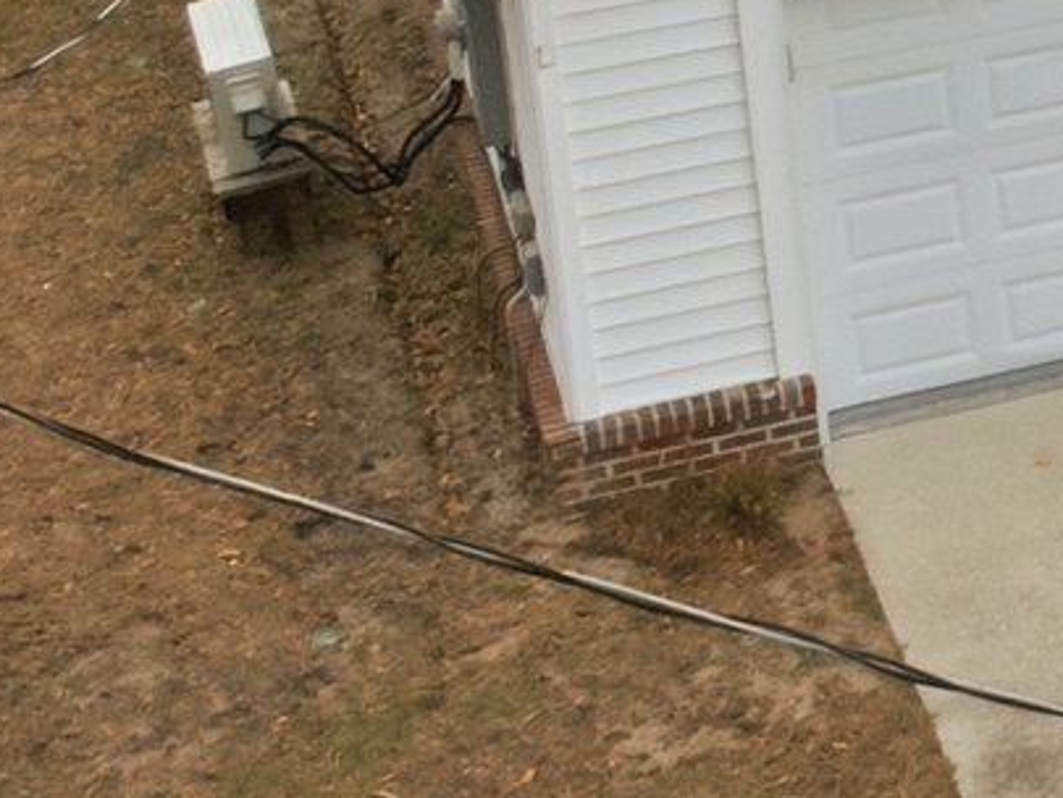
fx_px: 4546
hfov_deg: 11.8
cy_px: -543
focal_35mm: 148
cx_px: 2173
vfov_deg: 9.6
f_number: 11
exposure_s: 1/40
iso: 400
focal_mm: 12.3
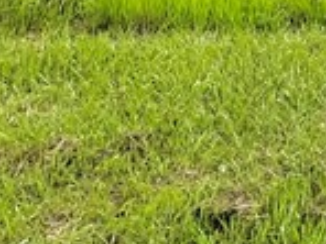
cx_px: 548
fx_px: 914
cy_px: -301
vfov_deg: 12.6
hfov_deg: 17.3
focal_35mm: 97
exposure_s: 1/4292
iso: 50
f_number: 2.2
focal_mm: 2.22
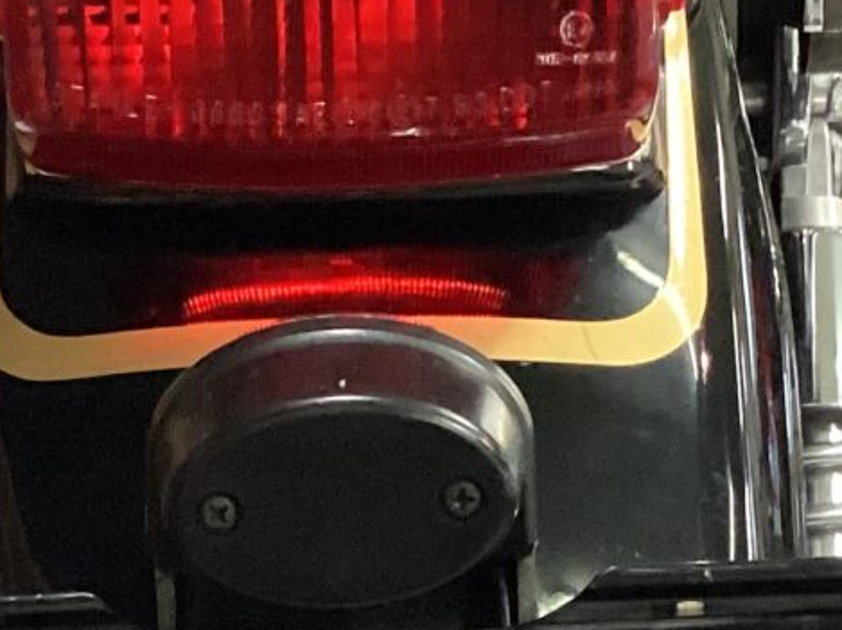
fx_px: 3087
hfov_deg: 15.5
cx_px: 406
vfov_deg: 11.2
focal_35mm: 127
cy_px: 926
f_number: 2.4
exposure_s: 1/60
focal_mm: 3.3
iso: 320
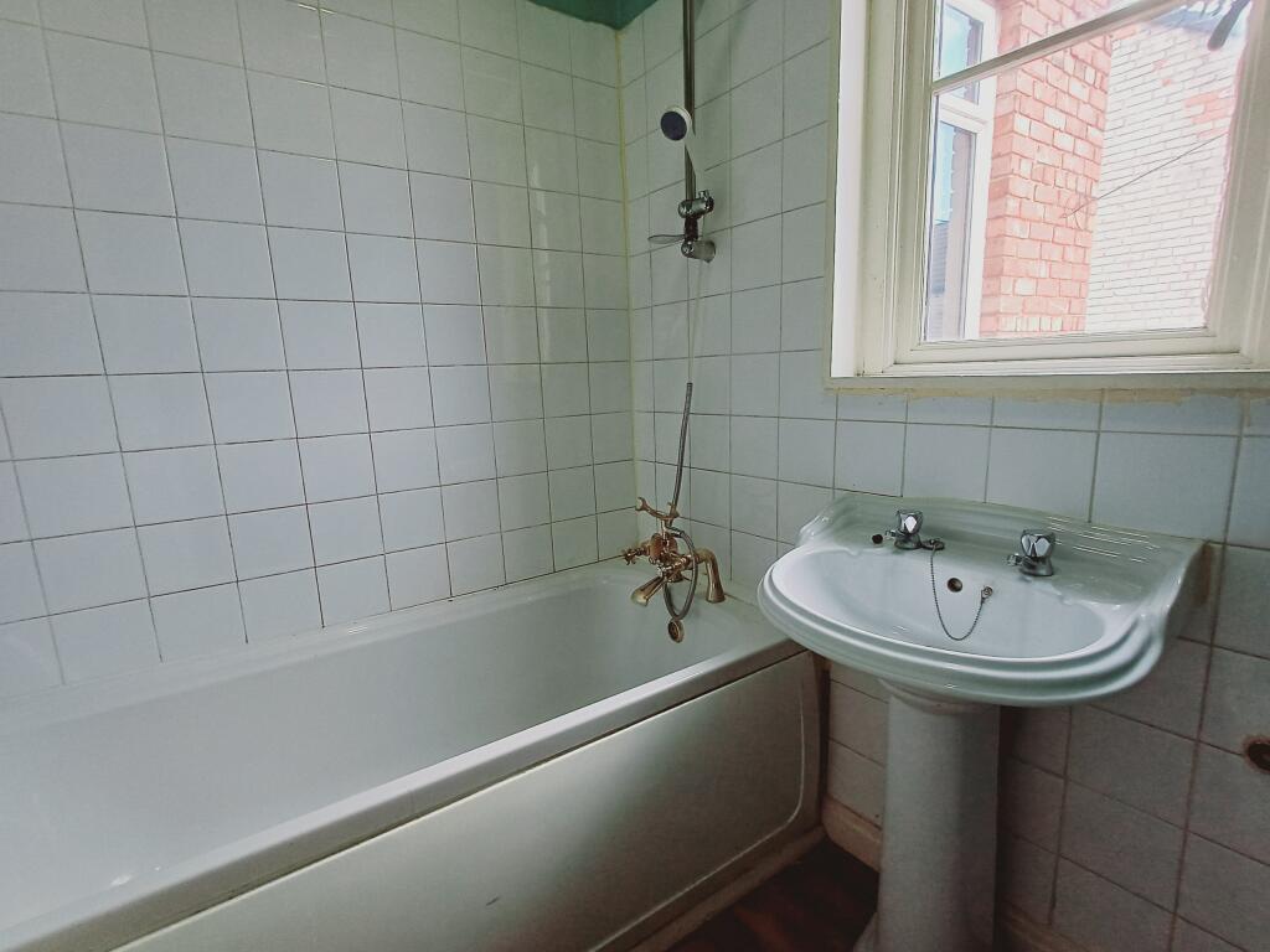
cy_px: 476
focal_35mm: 16
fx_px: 587
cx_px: 635
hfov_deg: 94.5
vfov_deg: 78.1
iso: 80
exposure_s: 1/100
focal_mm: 1.64
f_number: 2.2
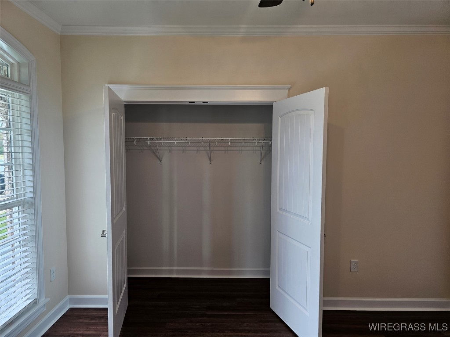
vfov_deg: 58.9
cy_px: 168
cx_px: 225
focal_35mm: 23
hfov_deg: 73.9
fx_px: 299
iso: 64
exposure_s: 1/120
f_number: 1.7
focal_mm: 6.3
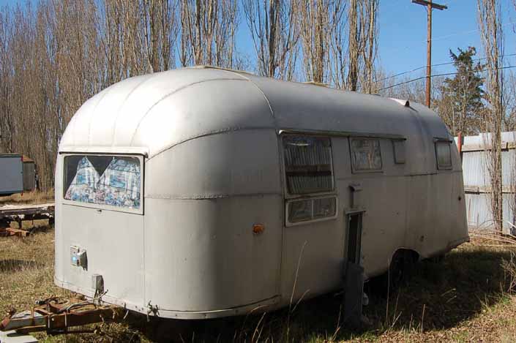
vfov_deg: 34.2
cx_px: 258
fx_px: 559
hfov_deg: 49.6
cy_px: 172
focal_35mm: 39
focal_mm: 26
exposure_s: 1/60
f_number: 20
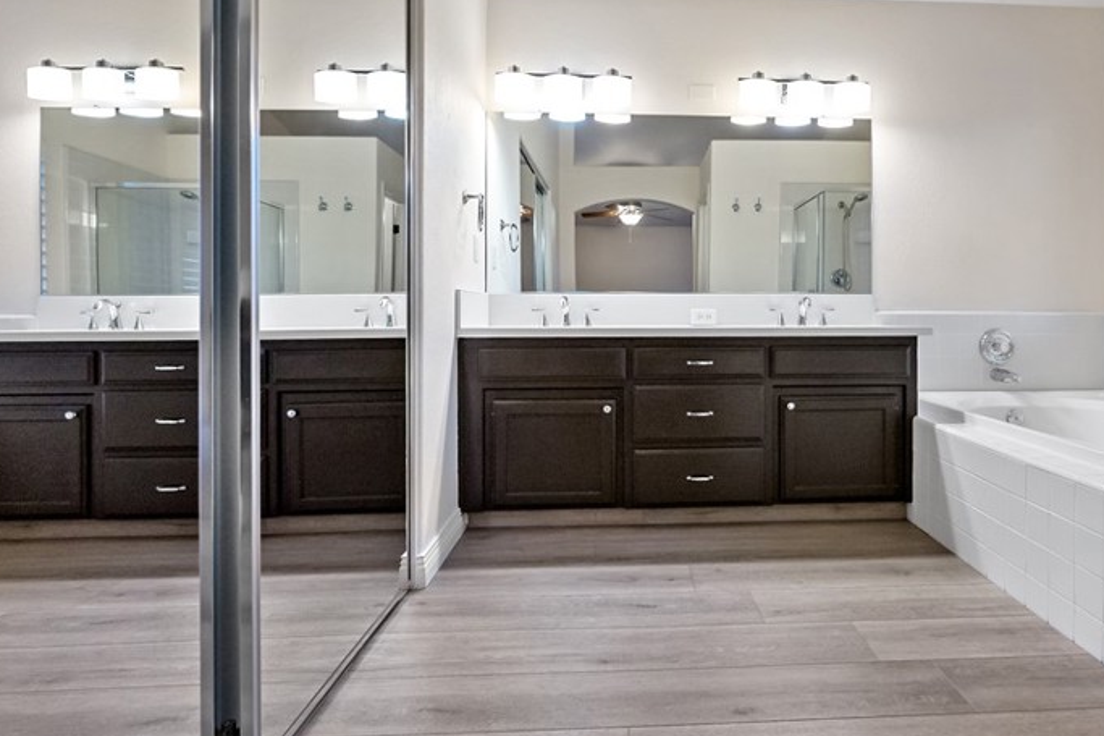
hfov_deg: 80.3
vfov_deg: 59.1
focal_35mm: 21
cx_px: 661
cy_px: 303
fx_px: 644
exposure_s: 1/160
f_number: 4
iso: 1000
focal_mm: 14
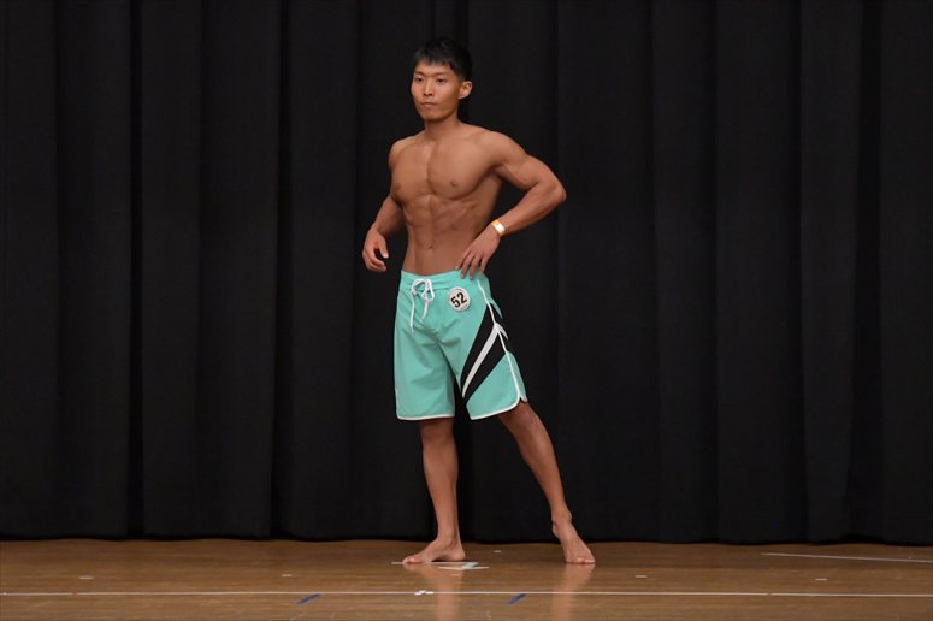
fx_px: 6994
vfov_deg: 5.1
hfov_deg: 7.6
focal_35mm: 270
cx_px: 466
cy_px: 310
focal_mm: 180
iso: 6400
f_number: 5.6
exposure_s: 1/400
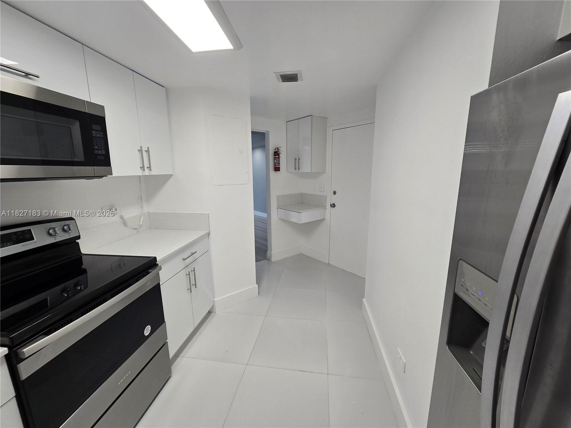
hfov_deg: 106.2
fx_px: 214
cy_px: 214
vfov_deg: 89.9
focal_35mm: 13
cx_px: 286
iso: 64
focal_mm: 2.2
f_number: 2.2
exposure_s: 1/60
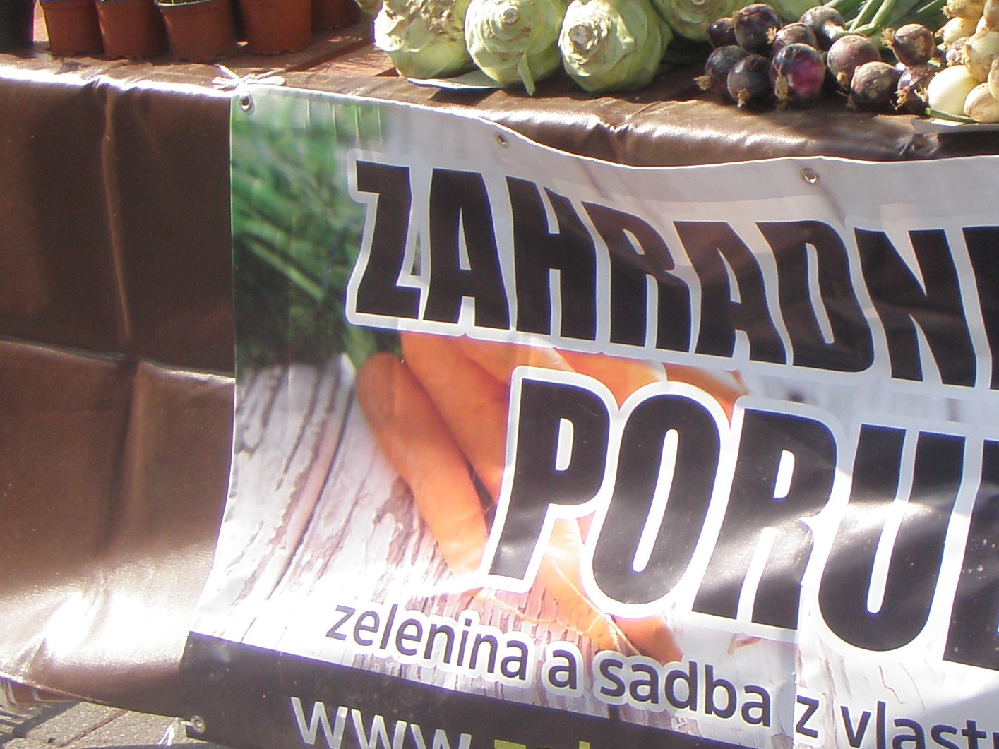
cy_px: 167
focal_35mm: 98
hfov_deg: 19.8
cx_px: 783
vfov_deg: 15.0
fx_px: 2828
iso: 80
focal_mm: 6.7
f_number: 3.5
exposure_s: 1/320
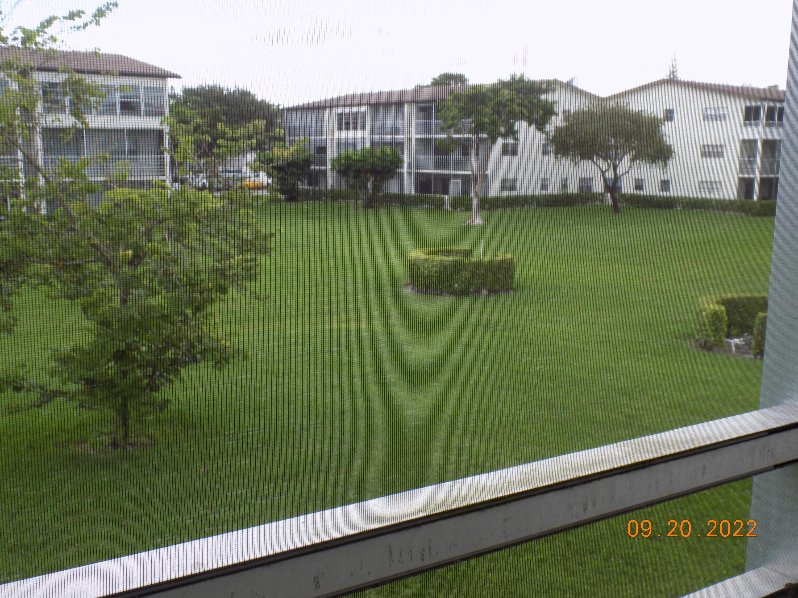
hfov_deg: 50.1
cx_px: 399
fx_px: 853
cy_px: 299
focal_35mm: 37
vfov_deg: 38.7
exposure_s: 1/100
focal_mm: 6.6
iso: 80
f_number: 3.5
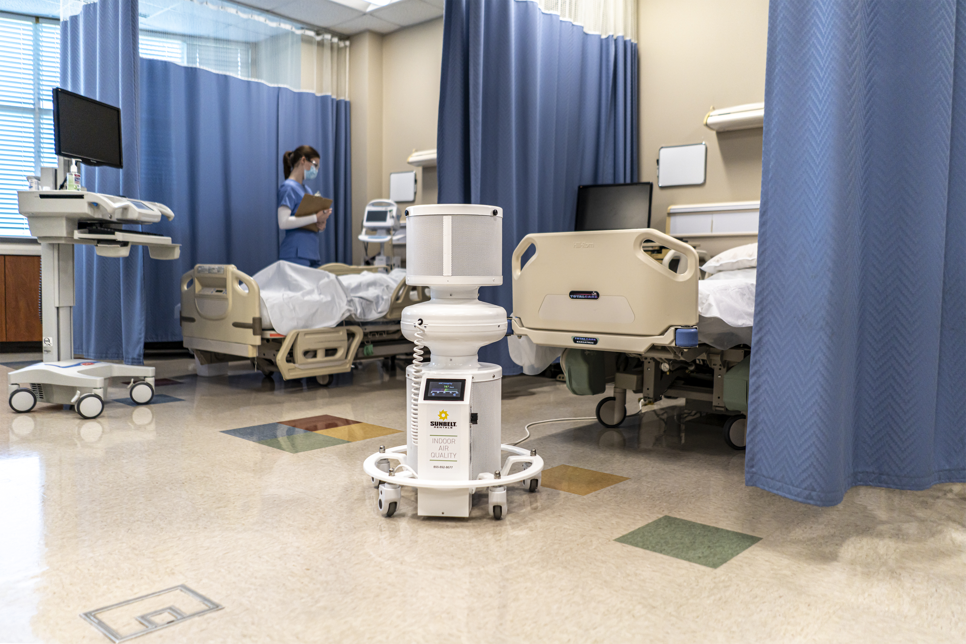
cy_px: 322
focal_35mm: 28
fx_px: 751
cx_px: 483
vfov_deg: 46.4
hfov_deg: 65.5
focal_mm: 28
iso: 500
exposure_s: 1/640
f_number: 2
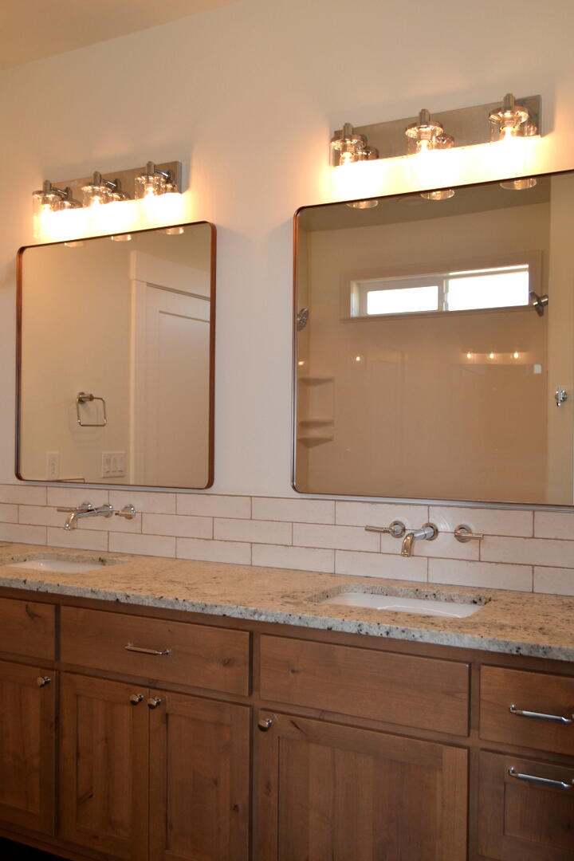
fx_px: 789
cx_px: 287
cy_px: 430
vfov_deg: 57.2
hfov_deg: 40.0
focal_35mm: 33
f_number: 4
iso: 220
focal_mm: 22
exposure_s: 1/125
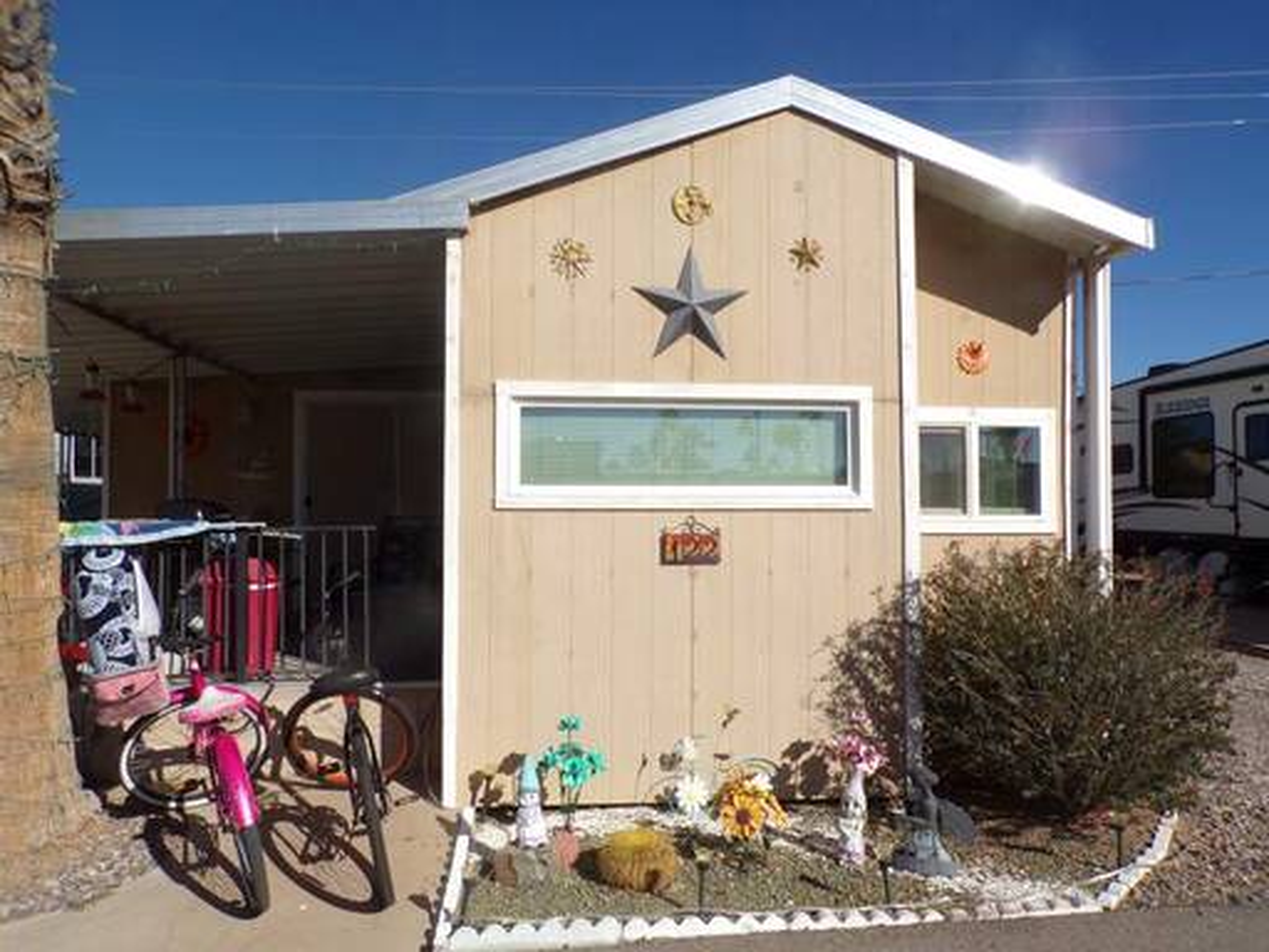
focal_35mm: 24
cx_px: 634
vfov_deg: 56.8
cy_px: 476
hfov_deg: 71.6
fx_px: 880
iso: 80
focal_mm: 4.3
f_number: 5.8
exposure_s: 1/500
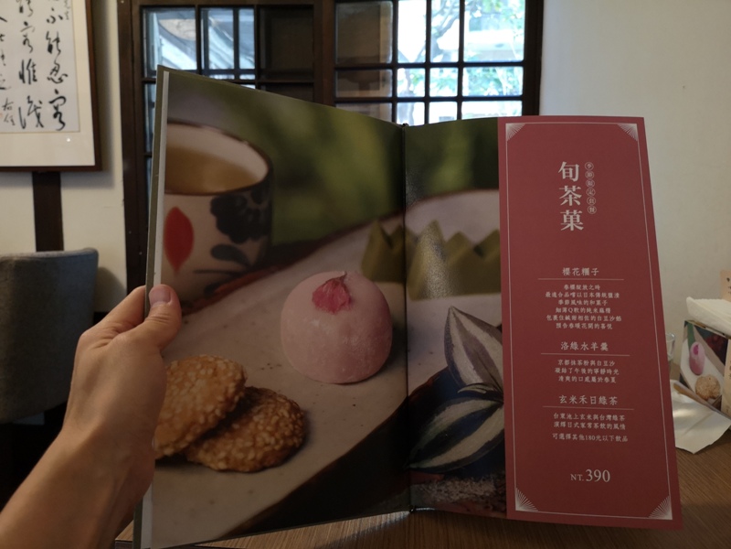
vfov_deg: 51.4
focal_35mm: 27
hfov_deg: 65.3
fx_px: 570
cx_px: 366
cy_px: 274
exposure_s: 1/30
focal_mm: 3.95
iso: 400
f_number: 1.8
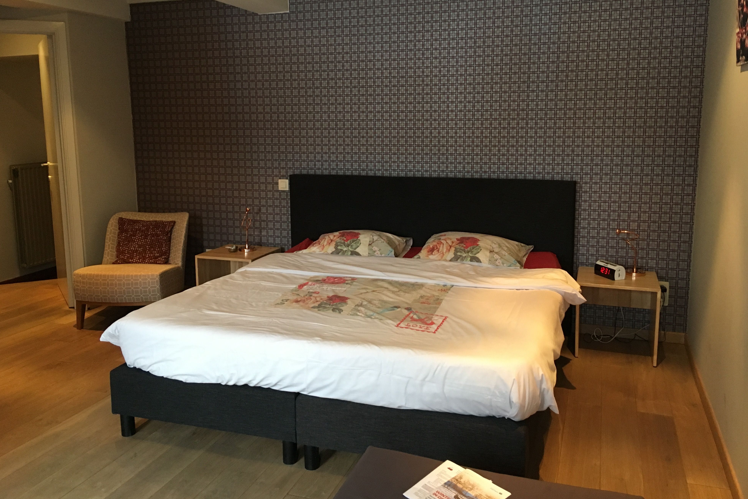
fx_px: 644
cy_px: 221
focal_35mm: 31
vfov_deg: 42.3
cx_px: 374
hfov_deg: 60.3
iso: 200
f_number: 2.2
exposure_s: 1/33
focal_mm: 4.15
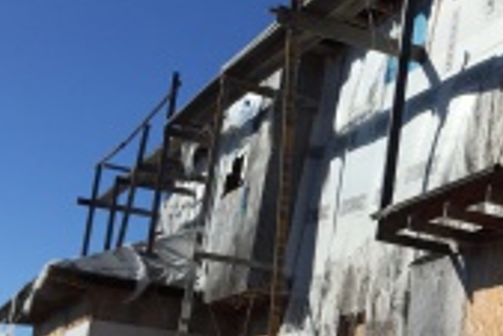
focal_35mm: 80
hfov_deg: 23.1
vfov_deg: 16.9
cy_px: 288
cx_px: 610
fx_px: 1119
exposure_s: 1/4405
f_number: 2.2
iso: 32
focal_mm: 4.15
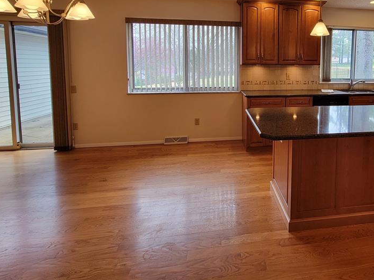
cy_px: 79
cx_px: 254
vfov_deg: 65.5
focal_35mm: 19
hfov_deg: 81.4
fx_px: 205
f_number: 2.2
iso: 80
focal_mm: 2.2
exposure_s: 1/120
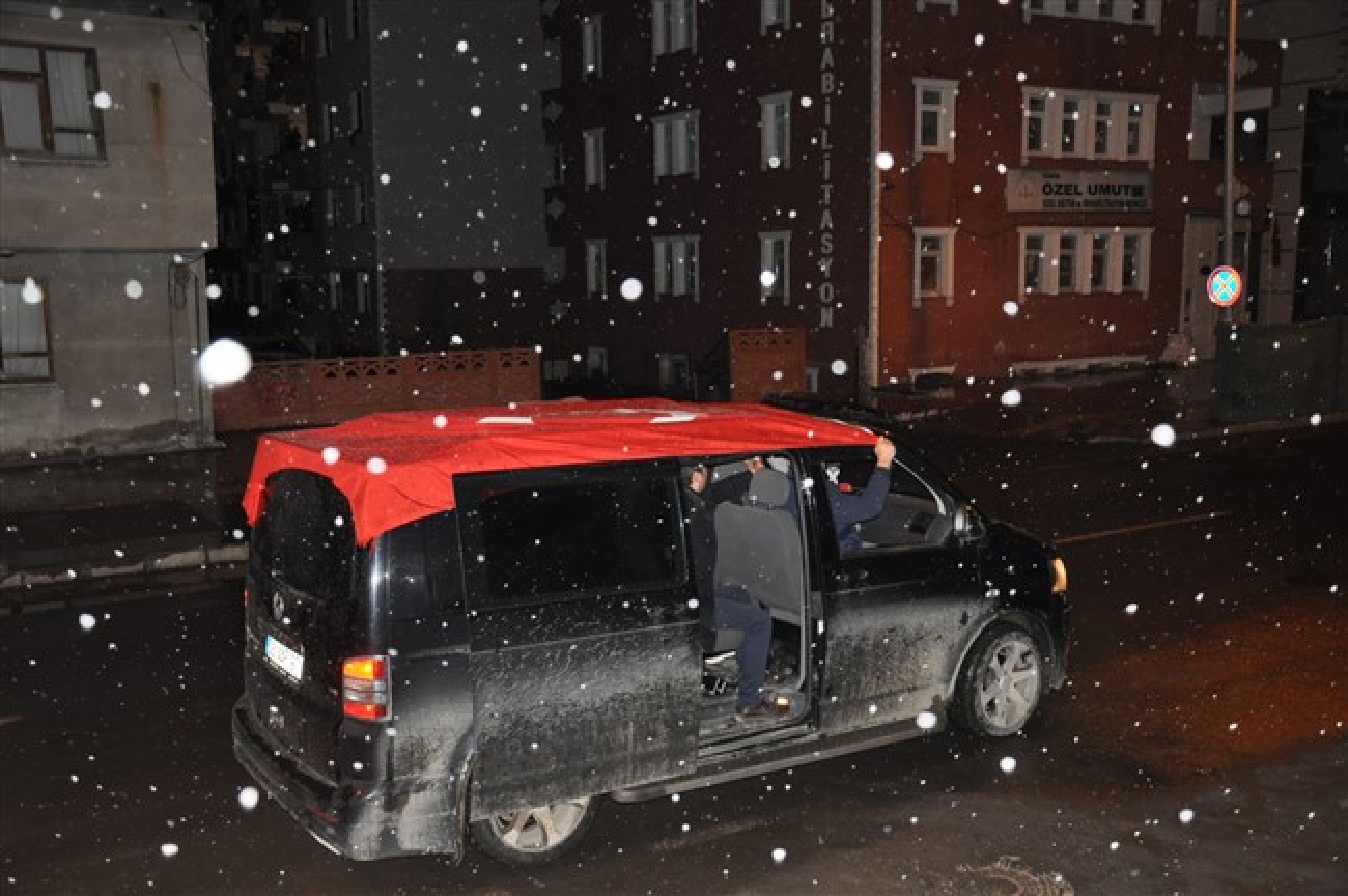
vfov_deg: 35.4
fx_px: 1403
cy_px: 448
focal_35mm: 38
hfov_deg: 51.3
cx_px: 674
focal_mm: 25
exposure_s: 1/60
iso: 1000
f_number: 4.5
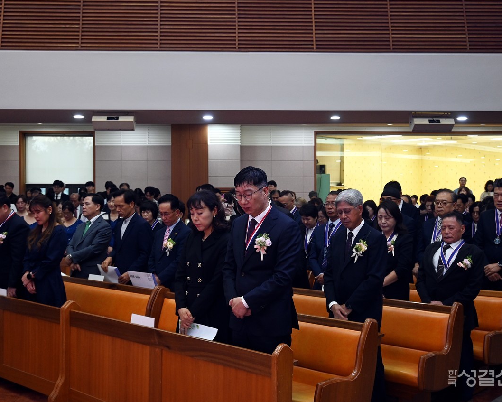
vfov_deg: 35.2
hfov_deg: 43.3
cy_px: 201
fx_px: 633
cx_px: 250
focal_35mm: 43
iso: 560
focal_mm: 25
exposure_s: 1/60
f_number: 4.2
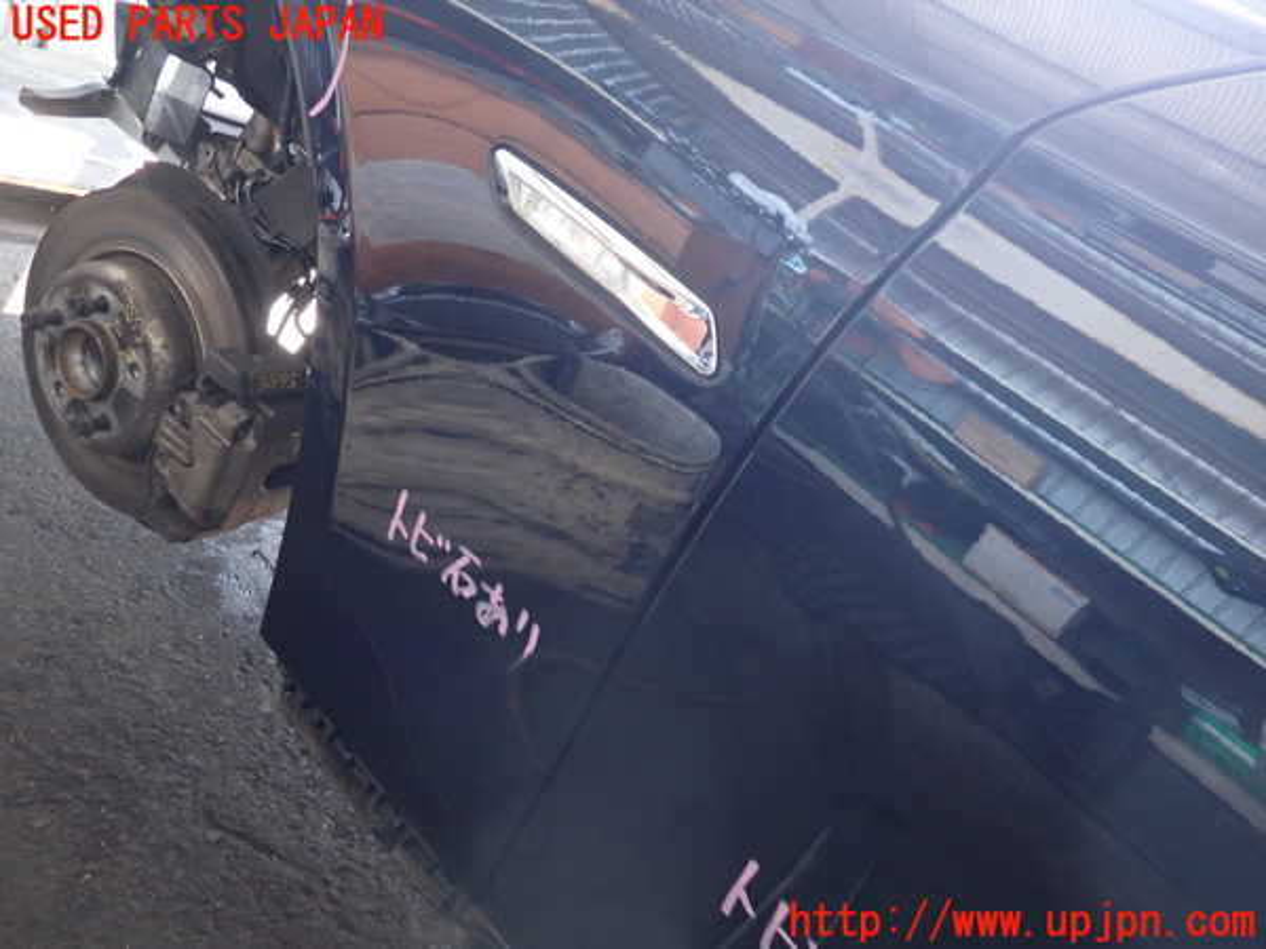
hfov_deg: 60.0
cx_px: 633
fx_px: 1097
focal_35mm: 30
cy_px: 474
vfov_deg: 46.8
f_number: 2.3
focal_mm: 5.4
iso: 250
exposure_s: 1/30
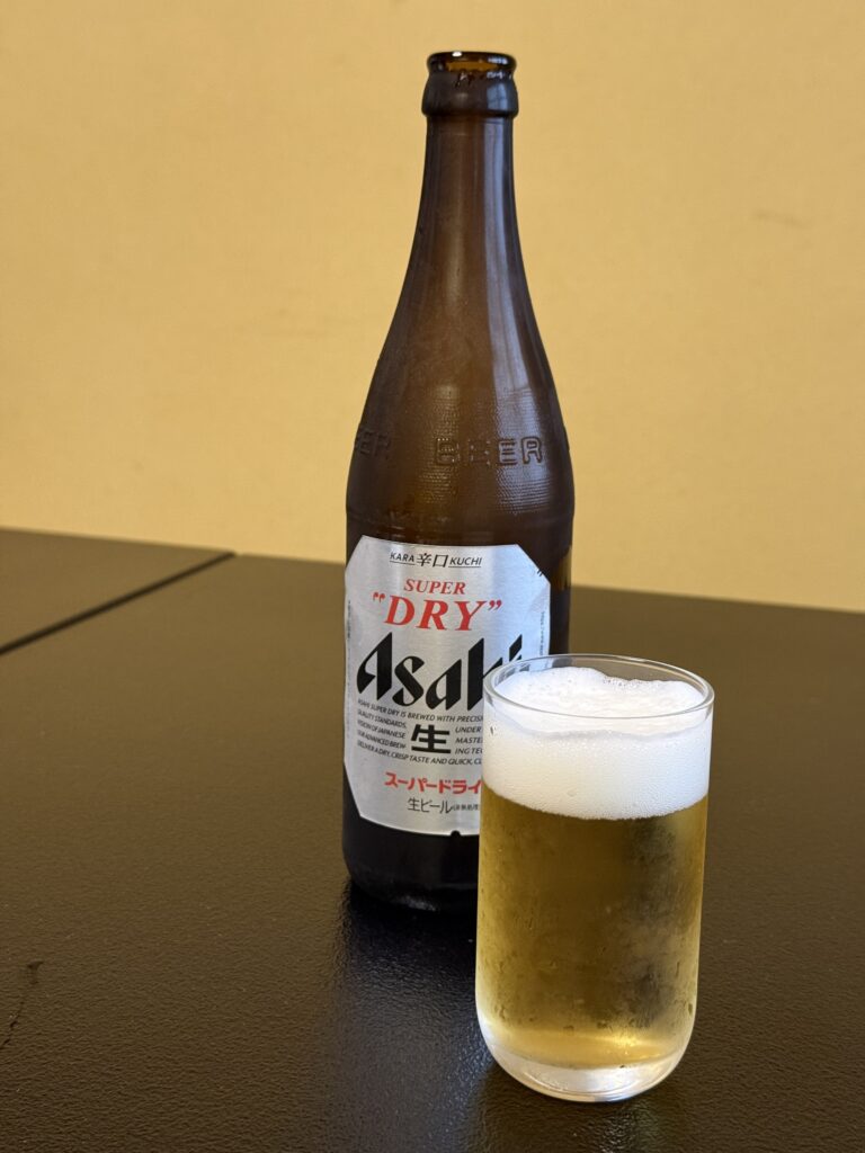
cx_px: 432
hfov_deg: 30.3
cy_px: 576
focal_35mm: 48
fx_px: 1599
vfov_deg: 39.7
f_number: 1.78
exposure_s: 1/37
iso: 250
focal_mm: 6.76
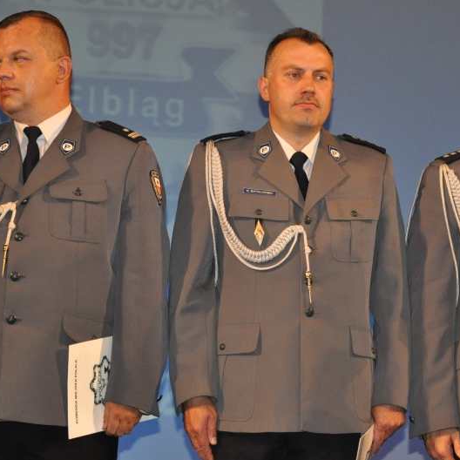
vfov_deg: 16.1
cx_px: 267
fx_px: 1624
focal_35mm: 108
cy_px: 230
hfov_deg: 16.1
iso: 1600
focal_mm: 56
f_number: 5.6
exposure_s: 1/200
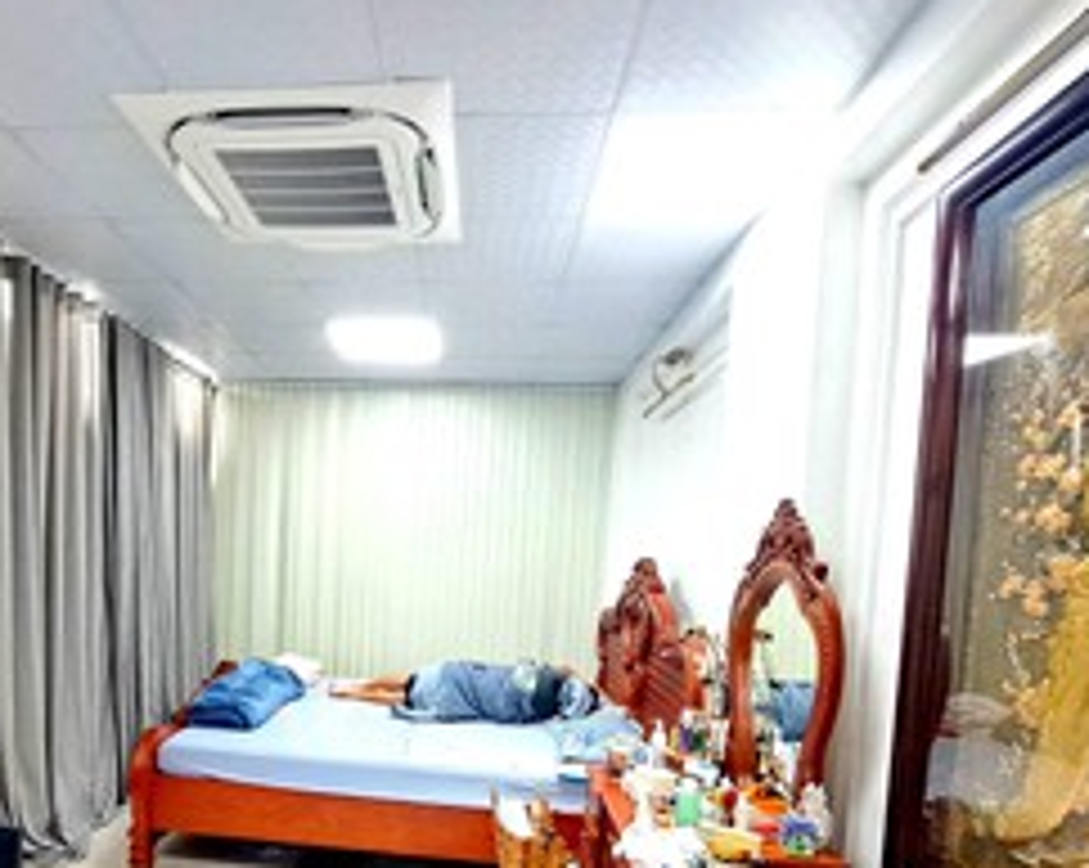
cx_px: 374
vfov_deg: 63.5
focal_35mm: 21
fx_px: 676
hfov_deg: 75.5
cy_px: 589
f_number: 2.2
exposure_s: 1/50
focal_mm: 1.74
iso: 250
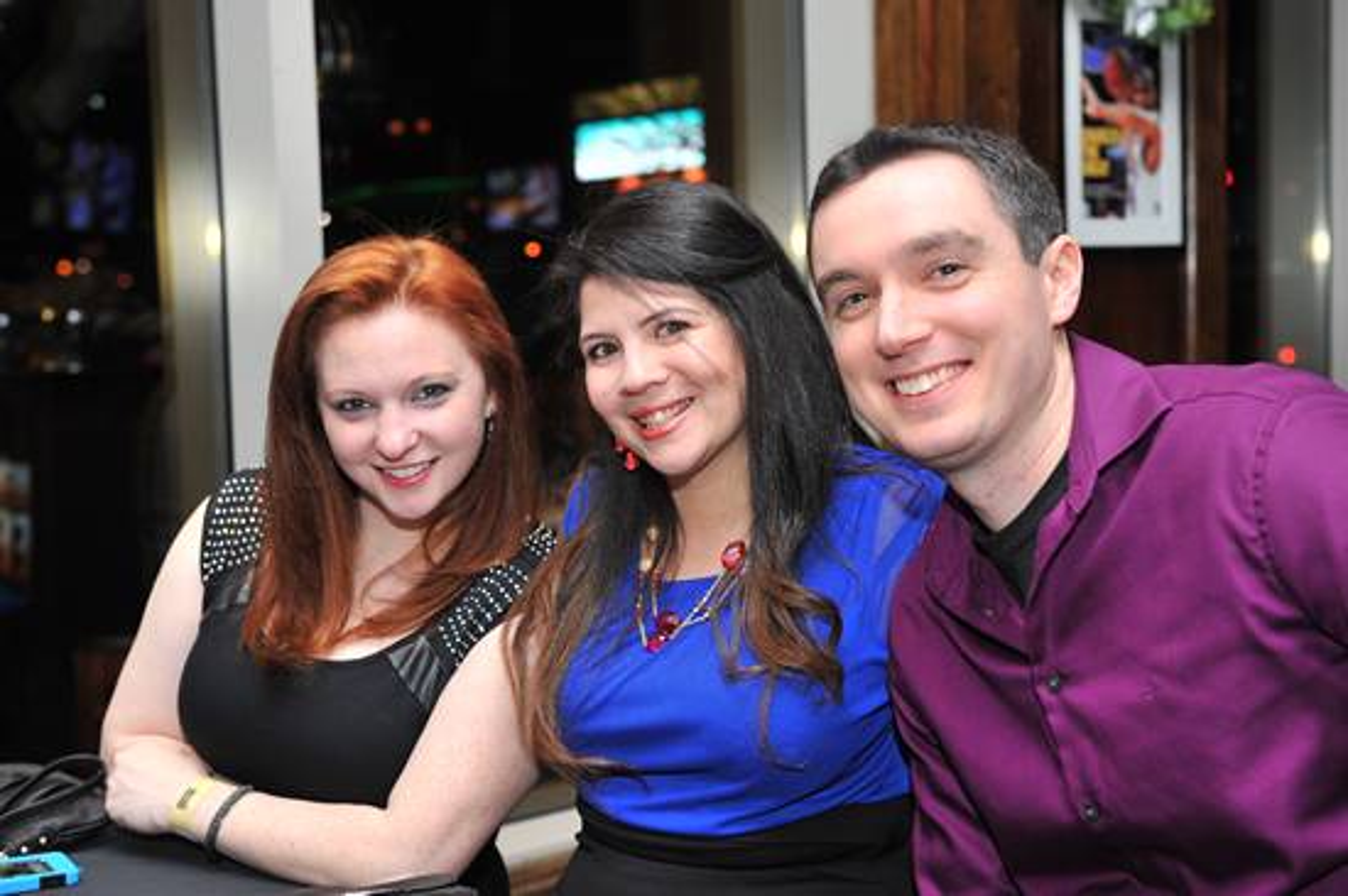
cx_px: 674
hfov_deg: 36.3
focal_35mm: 55
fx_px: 2058
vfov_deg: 24.6
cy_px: 448
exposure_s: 1/100
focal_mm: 55
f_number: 5
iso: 1000
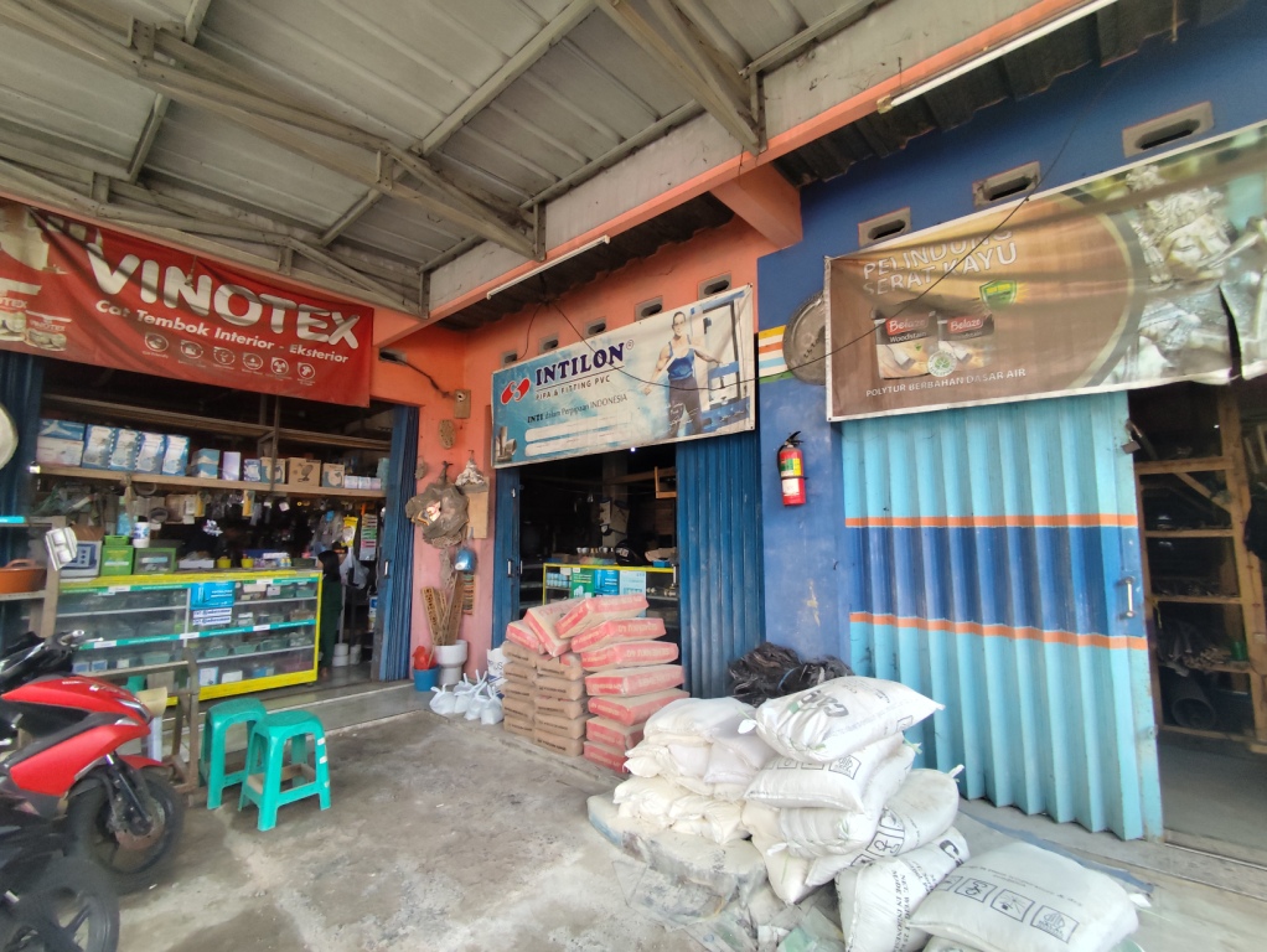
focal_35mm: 16
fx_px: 586
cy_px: 476
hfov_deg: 94.5
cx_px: 634
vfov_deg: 78.2
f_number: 2.2
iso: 50
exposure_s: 1/100
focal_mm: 1.65
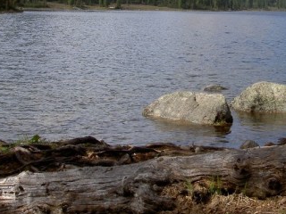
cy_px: 26
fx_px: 644
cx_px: 232
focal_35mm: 78
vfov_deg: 18.6
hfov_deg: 24.6
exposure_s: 1/400
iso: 50
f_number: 4.7
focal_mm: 8
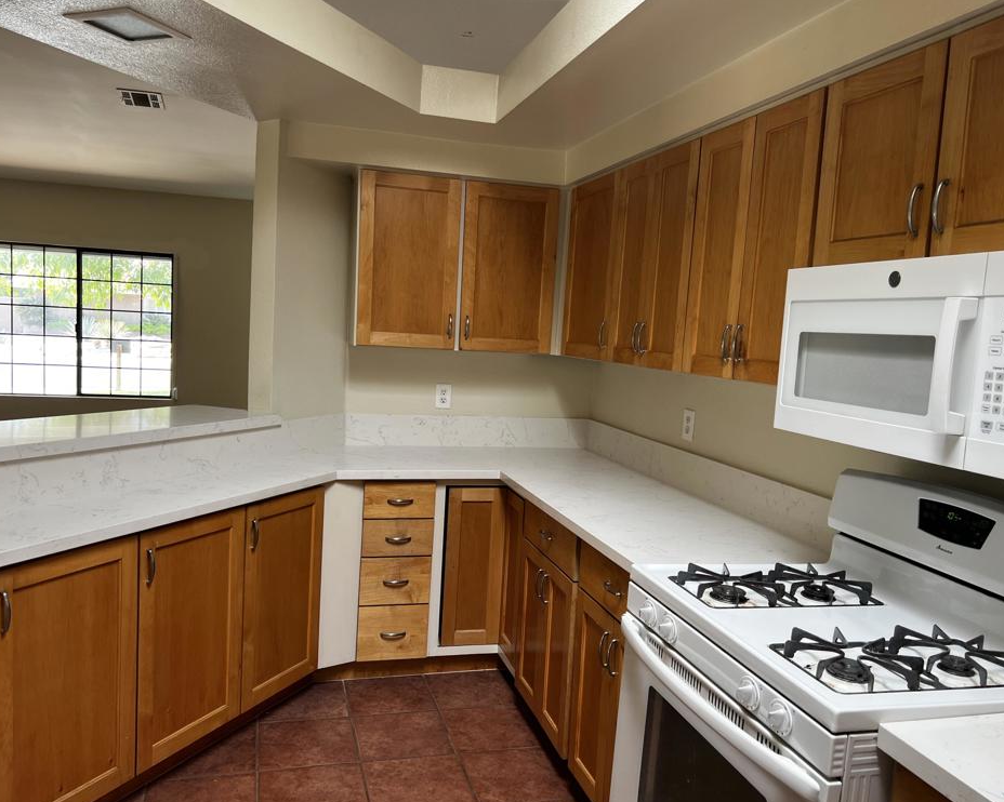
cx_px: 489
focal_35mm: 28
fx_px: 832
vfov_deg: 51.5
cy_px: 411
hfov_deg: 62.2
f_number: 1.5
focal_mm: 5.7
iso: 40
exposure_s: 1/121
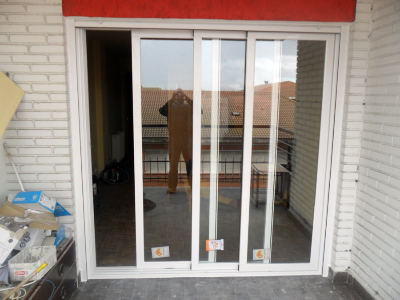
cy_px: 150
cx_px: 200
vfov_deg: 51.4
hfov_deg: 65.3
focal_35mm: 27
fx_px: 312
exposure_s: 1/45
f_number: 3.5
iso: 100
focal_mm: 4.9
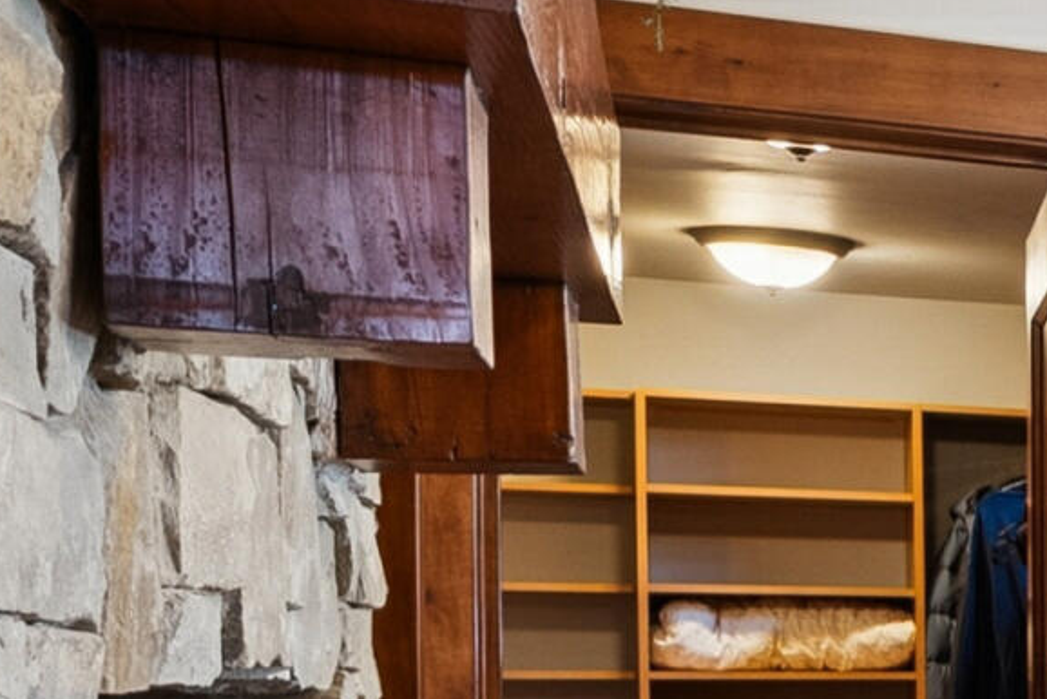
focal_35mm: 88
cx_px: 2618
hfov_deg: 14.1
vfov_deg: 15.2
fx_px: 2551
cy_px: 756
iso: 640
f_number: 8
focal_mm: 16.9
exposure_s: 1/13
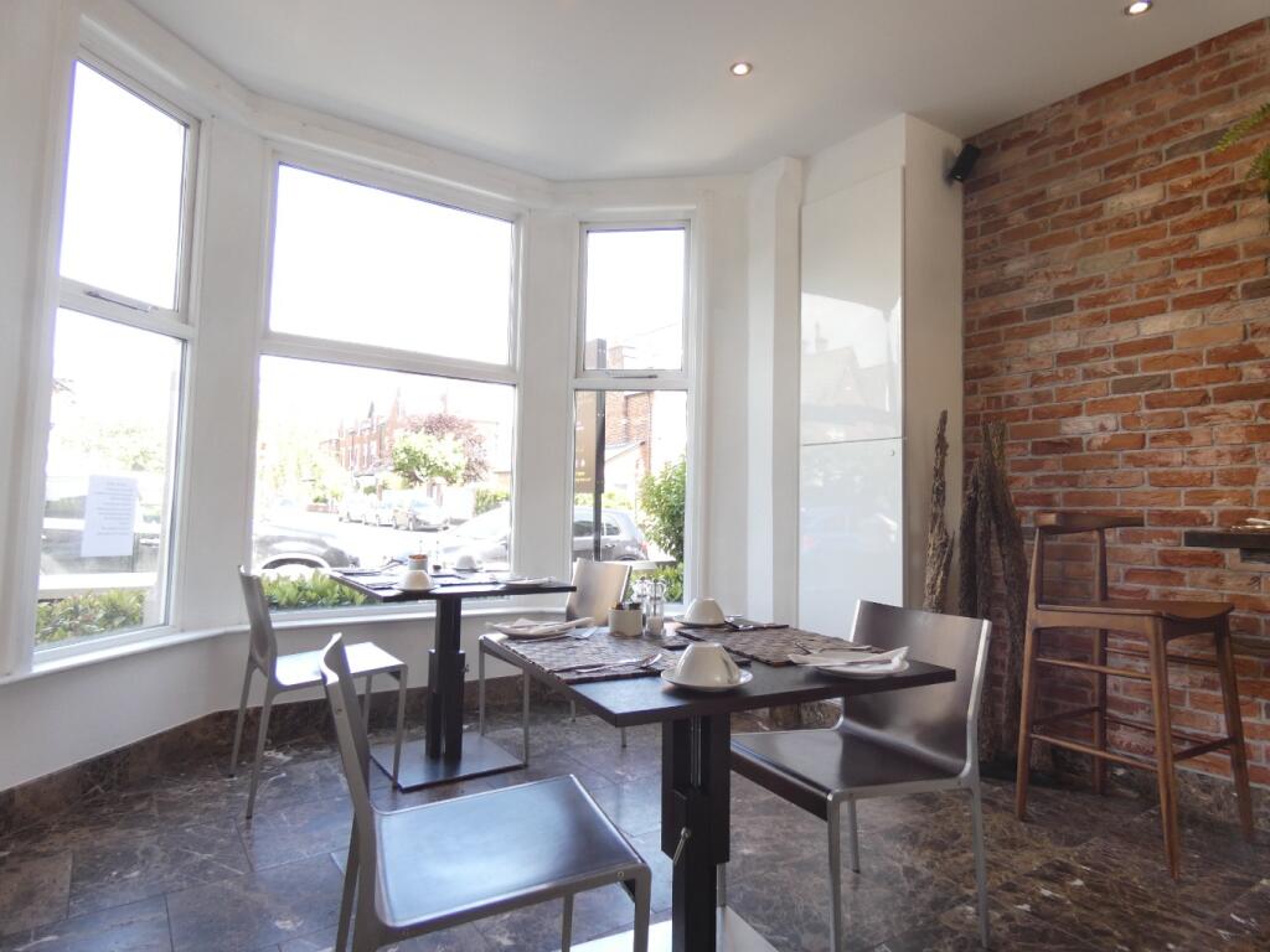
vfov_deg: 66.0
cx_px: 635
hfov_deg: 81.7
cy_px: 476
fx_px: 734
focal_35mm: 20
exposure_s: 1/60
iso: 100
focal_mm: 3.6
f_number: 2.8
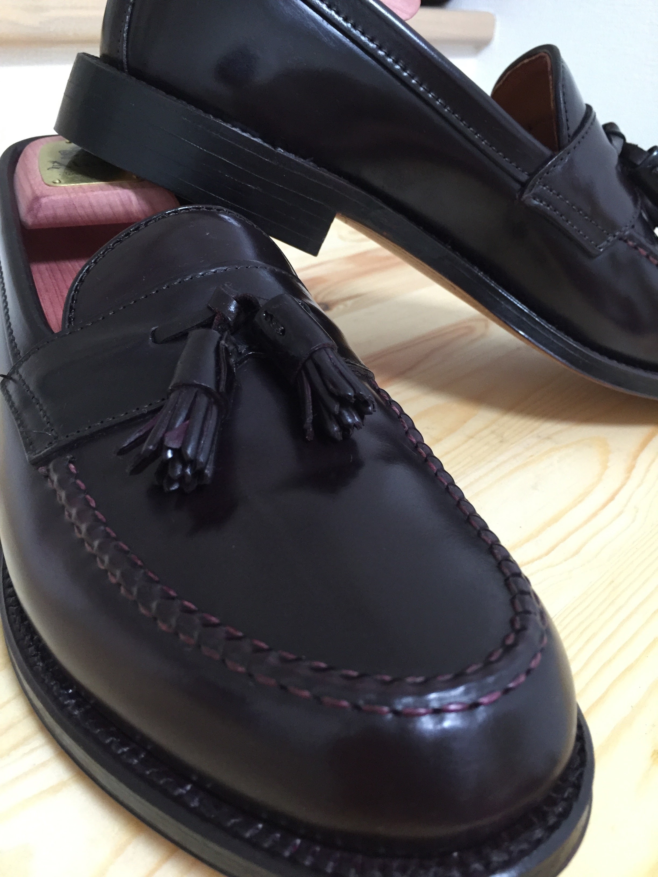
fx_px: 735
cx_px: 329
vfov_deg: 61.7
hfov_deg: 48.2
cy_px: 438
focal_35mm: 29
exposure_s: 1/20
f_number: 2.2
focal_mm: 4.15
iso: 250
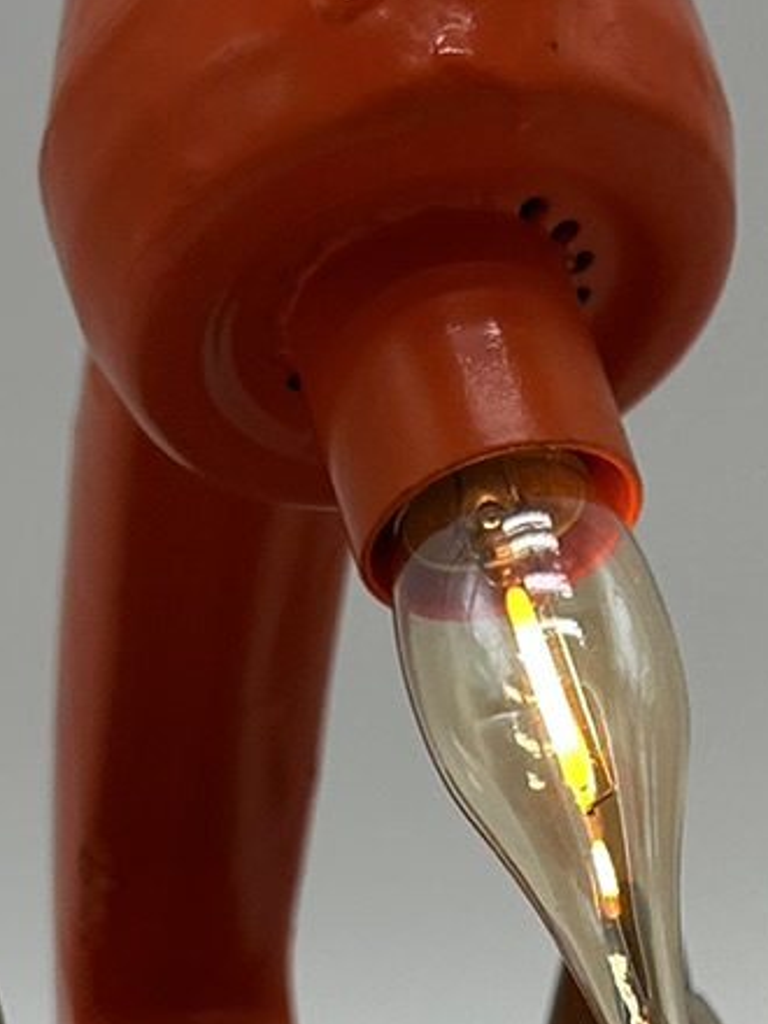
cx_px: 614
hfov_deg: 12.2
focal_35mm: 121
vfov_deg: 15.3
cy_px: 1434
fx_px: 3579
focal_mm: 5.7
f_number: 1.5
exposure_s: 1/646
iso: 50
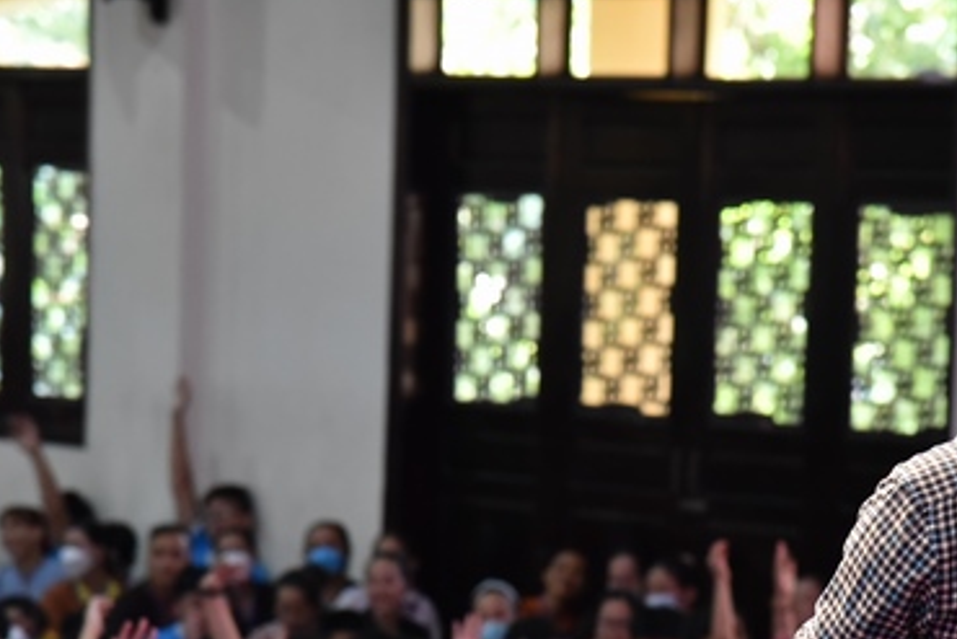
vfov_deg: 6.5
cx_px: 626
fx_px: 5611
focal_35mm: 211
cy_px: 548
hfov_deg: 9.7
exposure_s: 1/125
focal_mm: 120
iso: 4000
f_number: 5.6
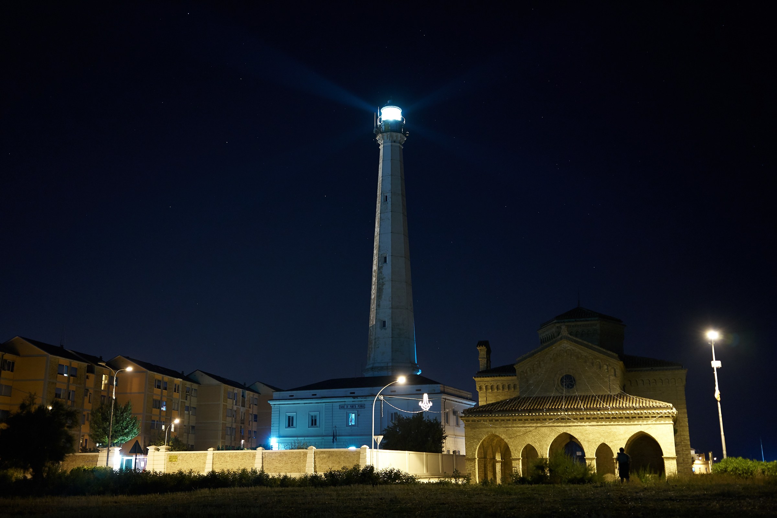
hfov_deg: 54.4
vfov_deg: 37.9
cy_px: 259
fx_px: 755
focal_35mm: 35
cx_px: 388
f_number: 2.8
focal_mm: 35
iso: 1000
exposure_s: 1
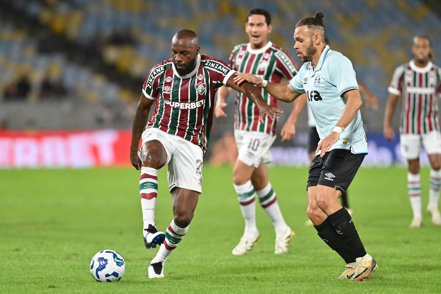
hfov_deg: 6.9
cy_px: 147
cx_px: 220
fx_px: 3675
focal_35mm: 300
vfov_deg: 4.6
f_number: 2.8
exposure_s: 1/2000
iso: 2000
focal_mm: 300
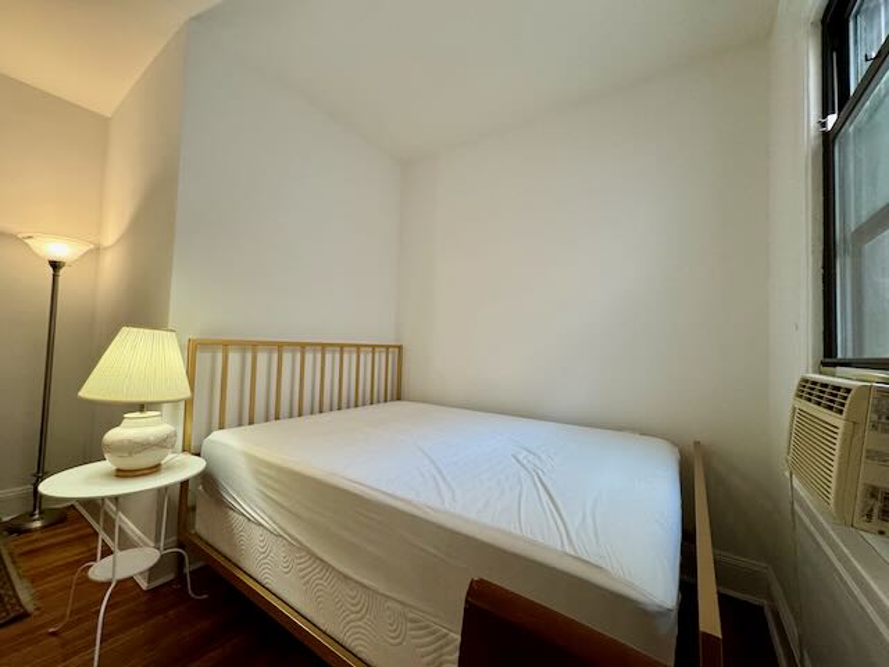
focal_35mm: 14
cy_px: 334
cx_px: 444
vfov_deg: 85.7
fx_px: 360
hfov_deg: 102.1
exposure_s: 1/120
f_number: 2.2
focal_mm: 2.22
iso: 320
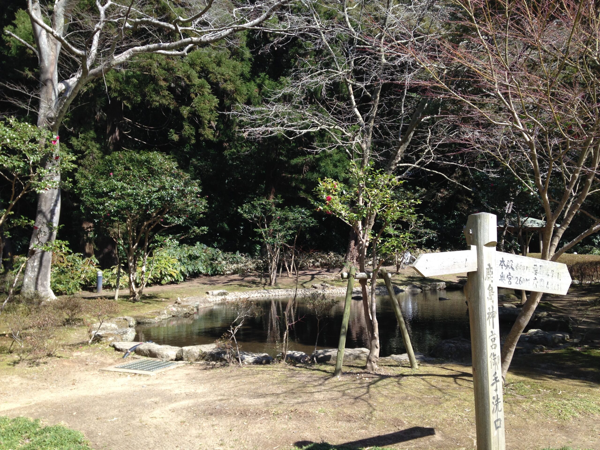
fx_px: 572
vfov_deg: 42.9
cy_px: 225
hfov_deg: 55.4
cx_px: 300
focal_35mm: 33
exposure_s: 1/467
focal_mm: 4.12
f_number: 2.4
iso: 50
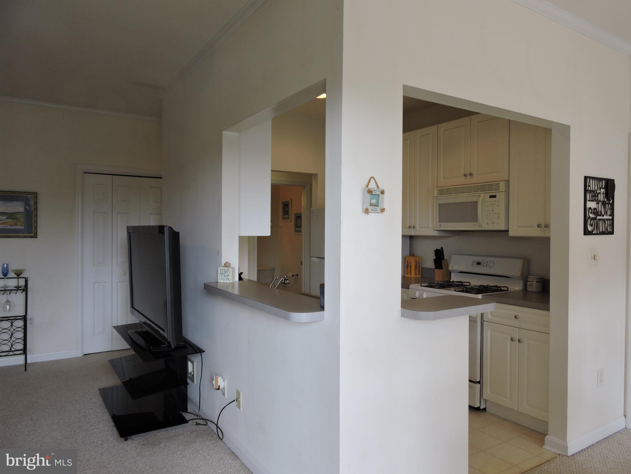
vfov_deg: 56.8
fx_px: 437
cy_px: 237
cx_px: 316
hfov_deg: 71.6
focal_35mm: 24
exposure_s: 1/50
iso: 100
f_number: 3.3
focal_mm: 4.3
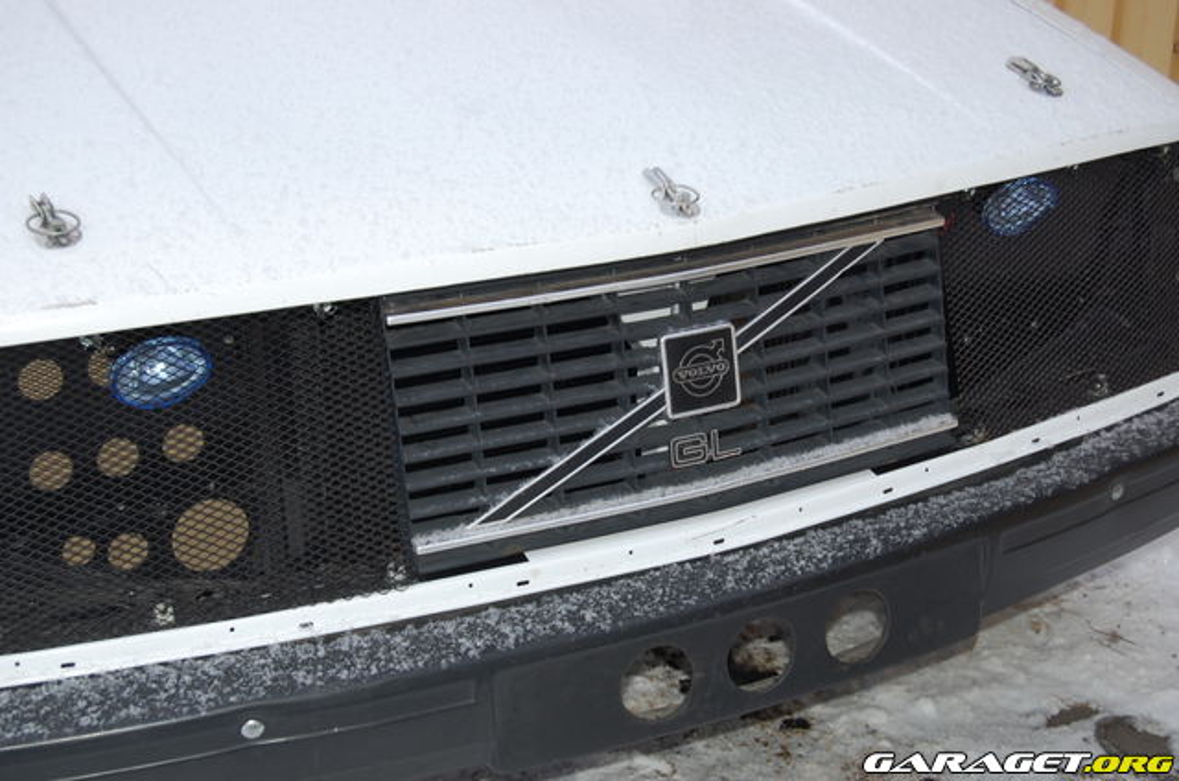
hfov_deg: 35.1
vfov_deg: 23.7
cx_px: 590
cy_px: 390
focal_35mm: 57
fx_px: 1863
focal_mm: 38
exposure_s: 1/60
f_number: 5
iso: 400
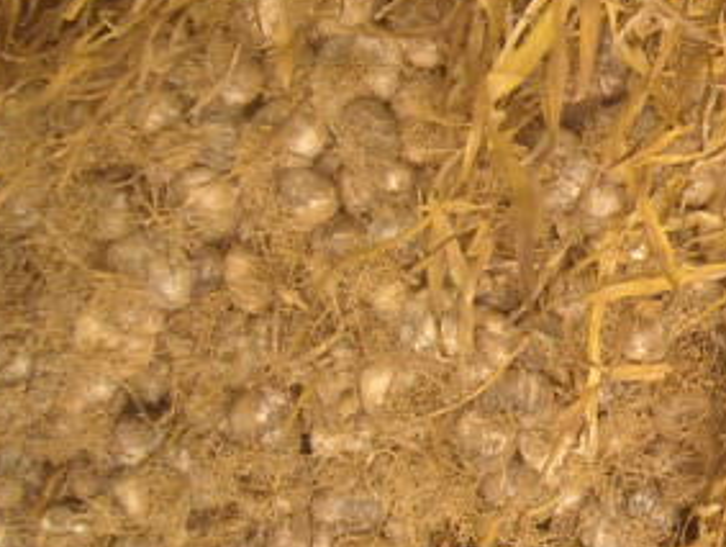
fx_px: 3339
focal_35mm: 159
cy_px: 208
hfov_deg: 11.9
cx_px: 1031
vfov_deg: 9.4
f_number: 3.1
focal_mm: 7.1
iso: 147
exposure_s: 1/161
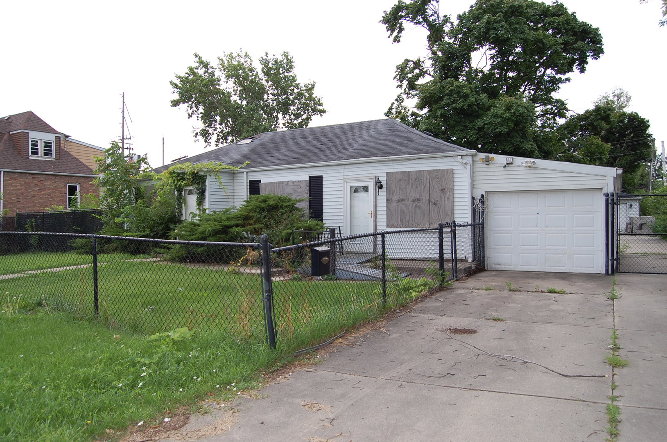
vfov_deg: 47.8
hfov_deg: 67.5
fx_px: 499
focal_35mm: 27
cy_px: 221
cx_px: 334
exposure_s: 1/500
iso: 250
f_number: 5.6
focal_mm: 18
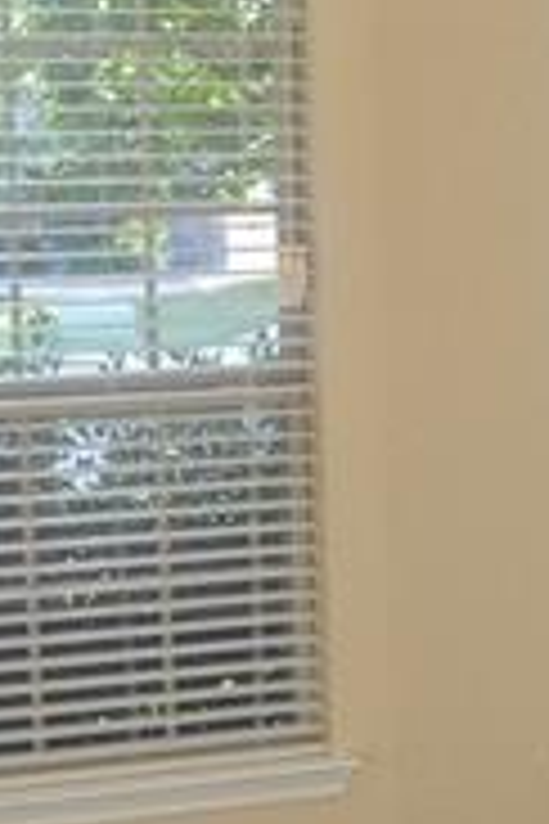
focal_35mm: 113
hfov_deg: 11.6
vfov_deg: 18.0
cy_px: 561
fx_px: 2585
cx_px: 850
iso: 3200
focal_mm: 18
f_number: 8
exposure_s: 1/250
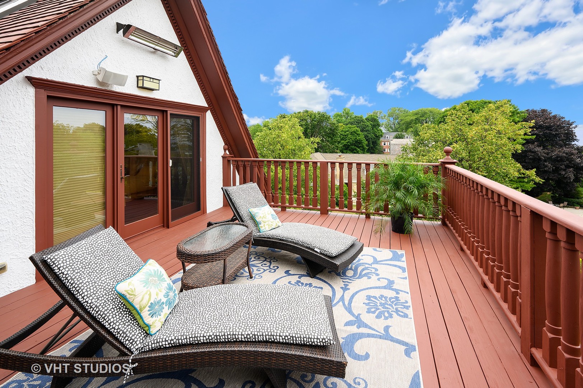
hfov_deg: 95.0
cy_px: 194
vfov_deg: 72.0
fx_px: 267
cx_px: 292
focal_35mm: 16
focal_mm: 16.5
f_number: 8
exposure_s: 1/30
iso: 100
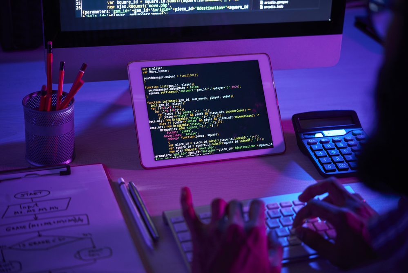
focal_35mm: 60
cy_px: 136
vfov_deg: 22.6
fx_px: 680
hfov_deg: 33.4
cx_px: 204
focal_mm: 60
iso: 800
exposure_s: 1/30
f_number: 2.8
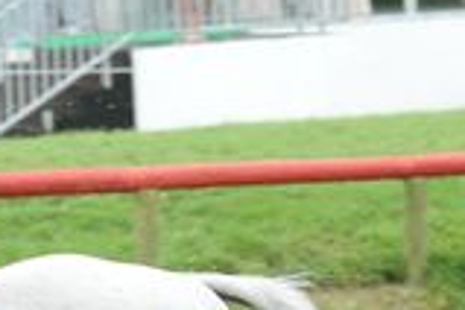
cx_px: -275
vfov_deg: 4.0
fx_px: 4456
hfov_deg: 5.9
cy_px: 374
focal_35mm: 345
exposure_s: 1/500
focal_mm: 86
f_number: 4.5
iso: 500
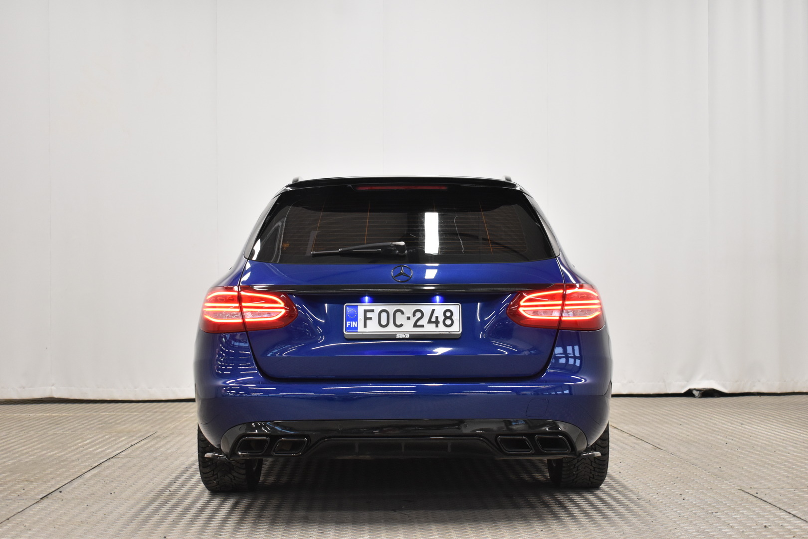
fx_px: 1212
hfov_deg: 36.9
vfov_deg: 25.1
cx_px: 404
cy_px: 270
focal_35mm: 54
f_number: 4.8
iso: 1400
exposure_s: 1/60
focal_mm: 36
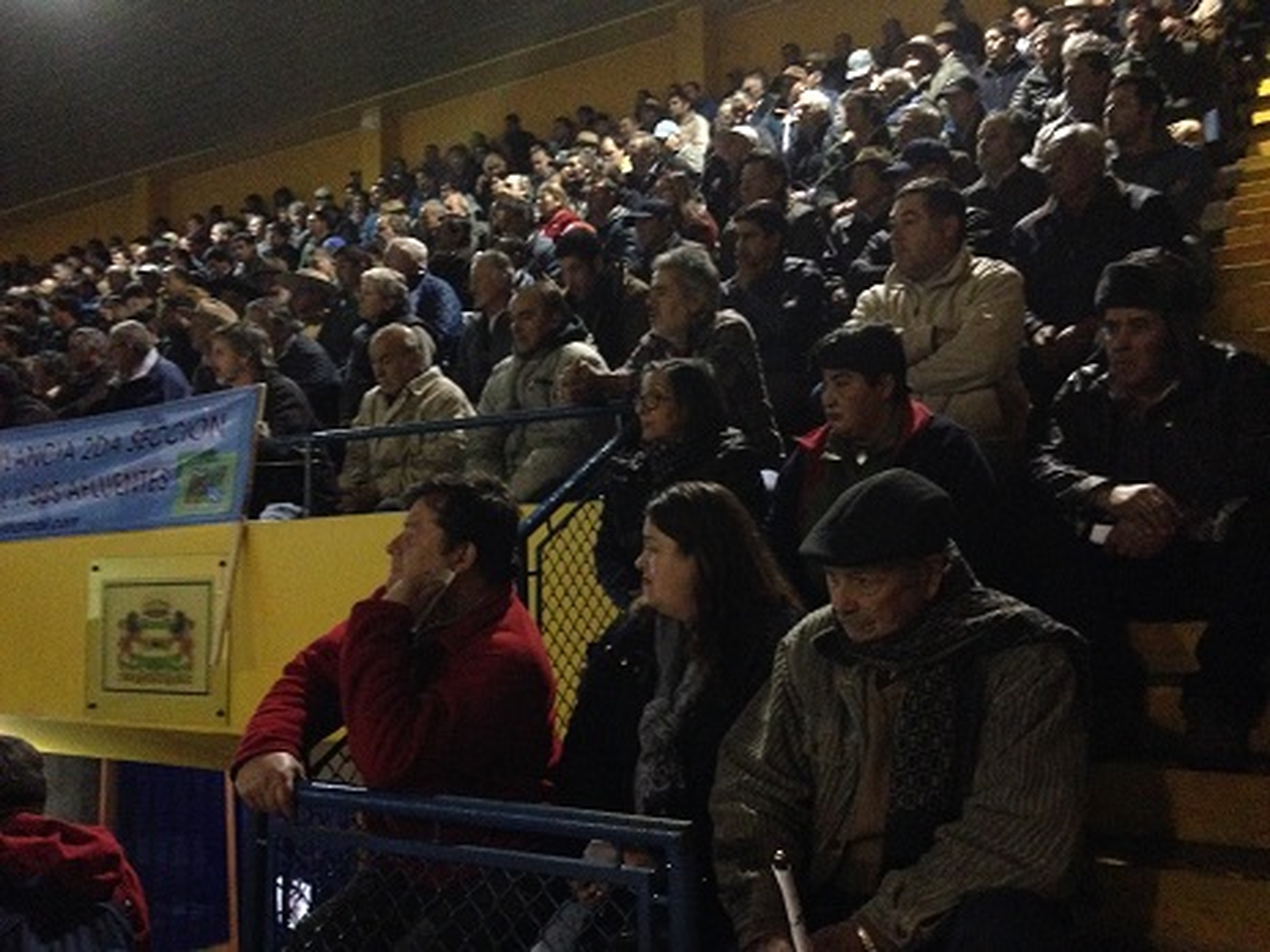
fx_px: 1211
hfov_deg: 55.4
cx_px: 635
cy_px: 476
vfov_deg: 42.9
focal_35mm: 33
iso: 800
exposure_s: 1/15
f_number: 2.4
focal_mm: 4.12
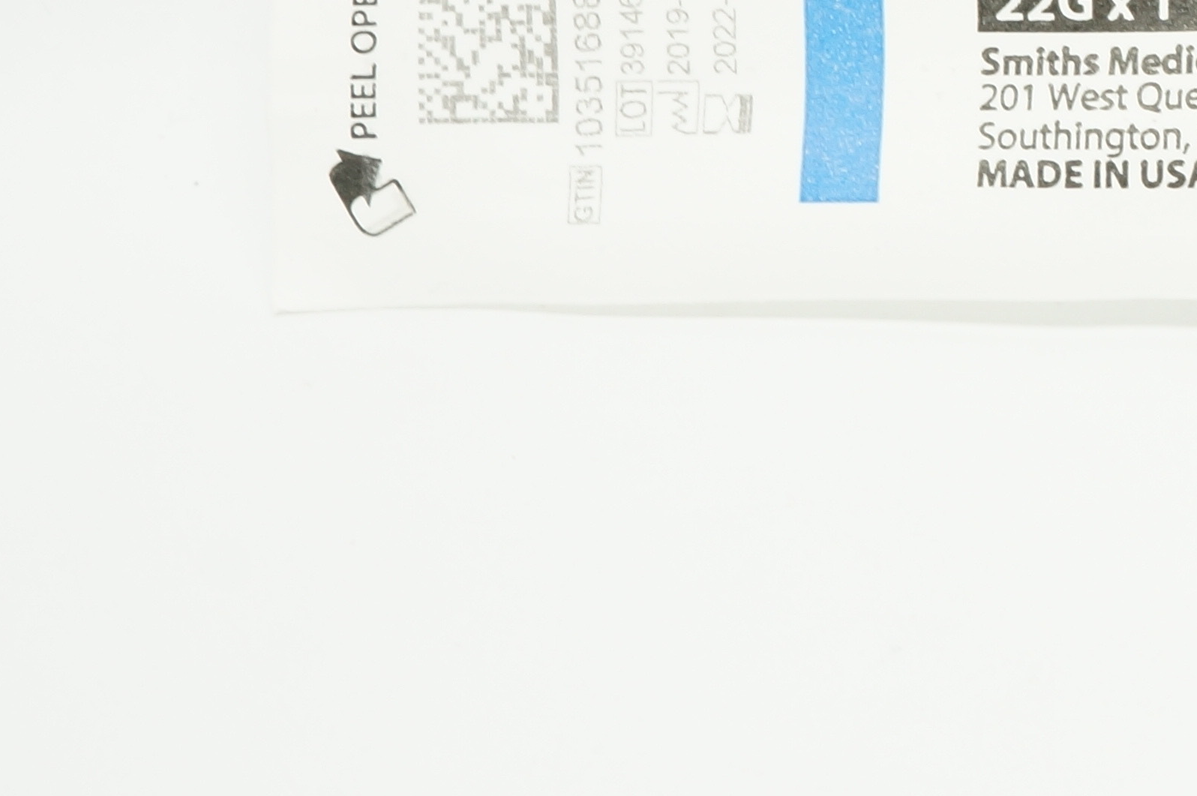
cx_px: 1532
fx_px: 3986
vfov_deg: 11.3
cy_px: 72
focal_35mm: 120
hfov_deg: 16.2
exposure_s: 1/15
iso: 400
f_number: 11
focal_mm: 26
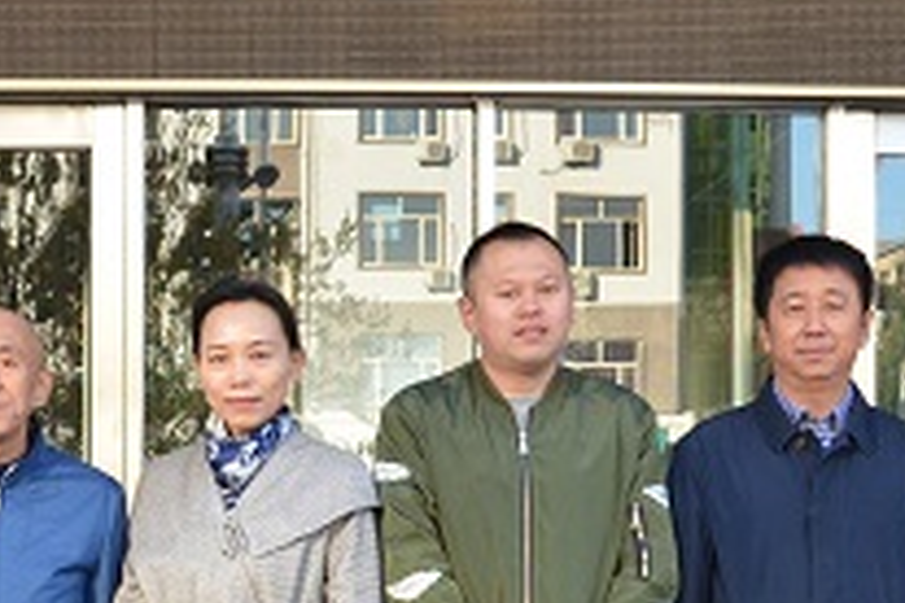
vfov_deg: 14.8
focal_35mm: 91
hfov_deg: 21.6
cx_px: 9
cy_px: 596
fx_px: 2287
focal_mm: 18
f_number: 7.1
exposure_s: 1/200
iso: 800
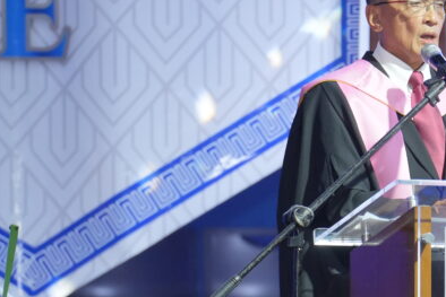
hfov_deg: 5.4
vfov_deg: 3.6
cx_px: 551
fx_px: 4672
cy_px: 231
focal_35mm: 377
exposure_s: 1/200
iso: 2000
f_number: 2.8
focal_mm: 145
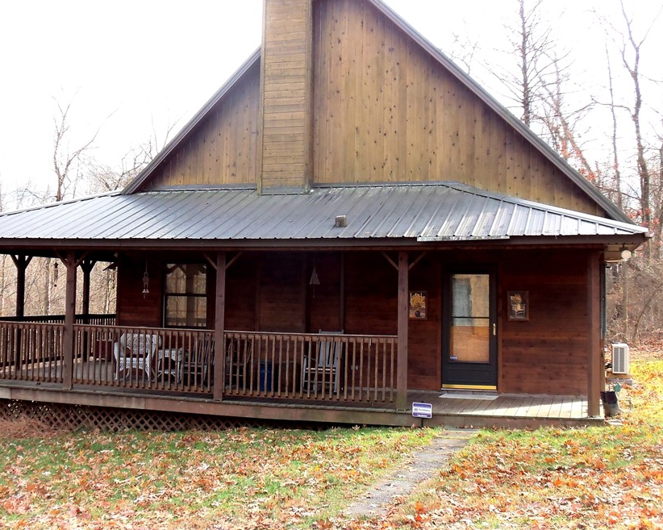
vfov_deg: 33.3
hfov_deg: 41.0
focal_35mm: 45
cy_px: 222
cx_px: 267
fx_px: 883
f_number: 3.6
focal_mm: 6.7
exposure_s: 1/100
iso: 64
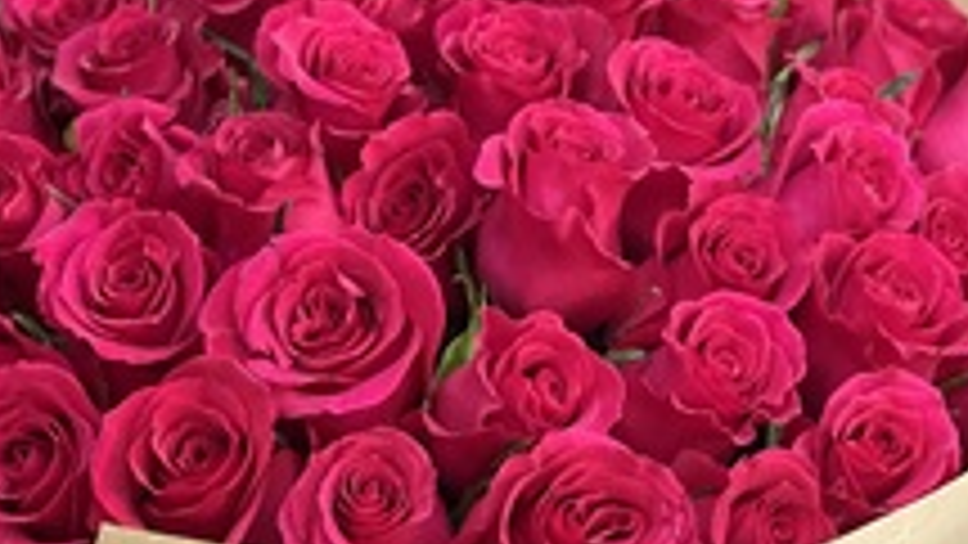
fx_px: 4800
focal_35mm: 187
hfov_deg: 11.5
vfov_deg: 6.4
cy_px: 764
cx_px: 437
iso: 250
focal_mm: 9
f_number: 2.8
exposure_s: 1/100
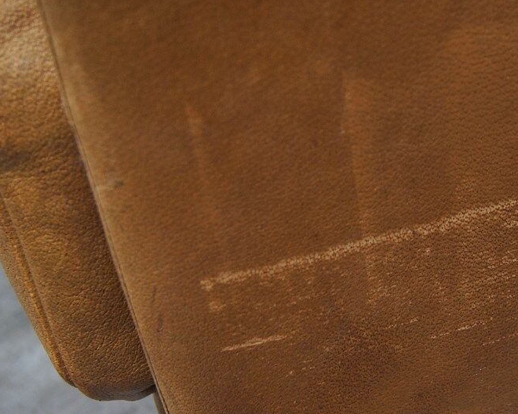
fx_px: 981
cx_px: 436
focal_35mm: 64
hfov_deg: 28.7
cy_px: 217
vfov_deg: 23.8
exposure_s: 1/50
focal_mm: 24
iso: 400
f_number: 4
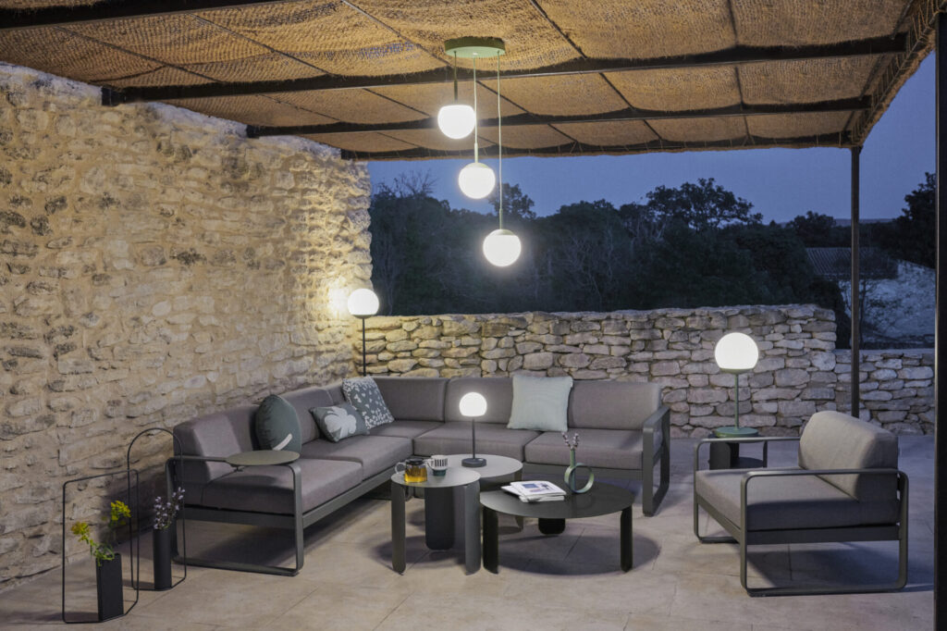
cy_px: 316
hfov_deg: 54.4
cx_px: 474
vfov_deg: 37.8
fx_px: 920
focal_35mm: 35
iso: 3200
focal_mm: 35
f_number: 5.6
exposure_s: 1/30
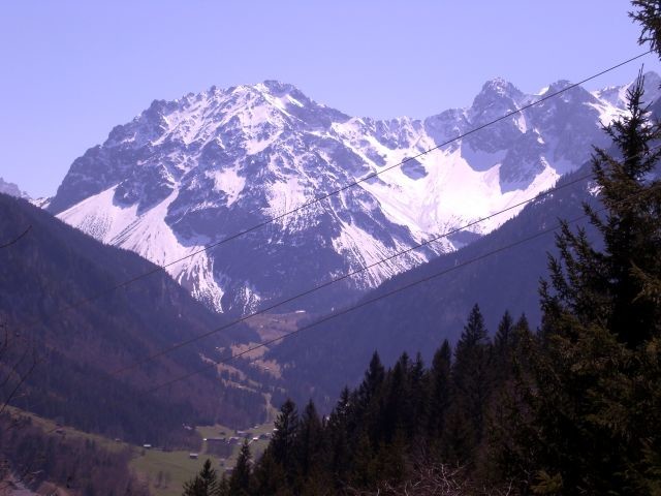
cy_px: 248
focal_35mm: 63
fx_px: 1203
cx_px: 330
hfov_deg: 30.7
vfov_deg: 23.3
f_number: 5.7
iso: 50
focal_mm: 10.4
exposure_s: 1/500
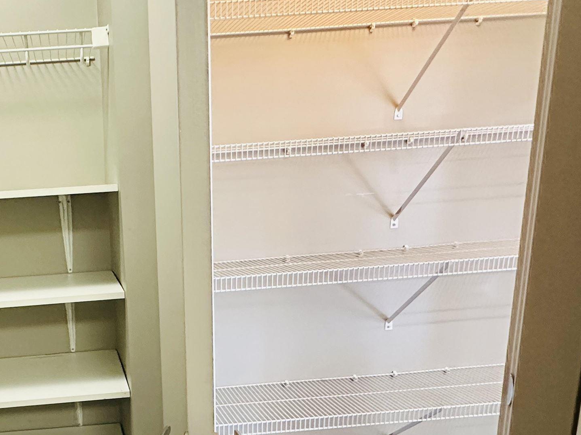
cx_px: 90
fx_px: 503
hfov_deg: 54.4
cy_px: 297
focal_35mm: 30
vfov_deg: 45.9
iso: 640
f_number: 2.2
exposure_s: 1/60
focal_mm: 2.22
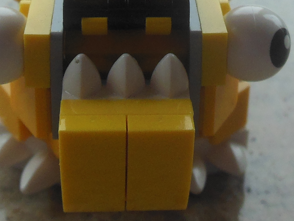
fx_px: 773
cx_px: 180
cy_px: -32
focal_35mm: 91
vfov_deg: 15.7
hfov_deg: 21.5
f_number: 3.2
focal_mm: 4.5
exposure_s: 1/250
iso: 200
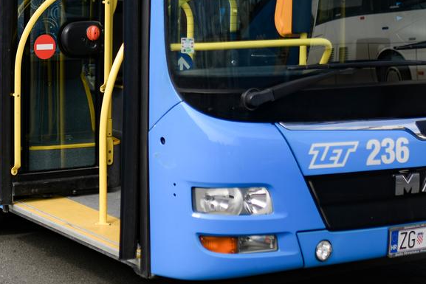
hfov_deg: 20.7
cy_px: -51
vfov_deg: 13.7
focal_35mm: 97
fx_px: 1148
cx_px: 62
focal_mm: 35
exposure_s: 1/3200
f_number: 1.4
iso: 31
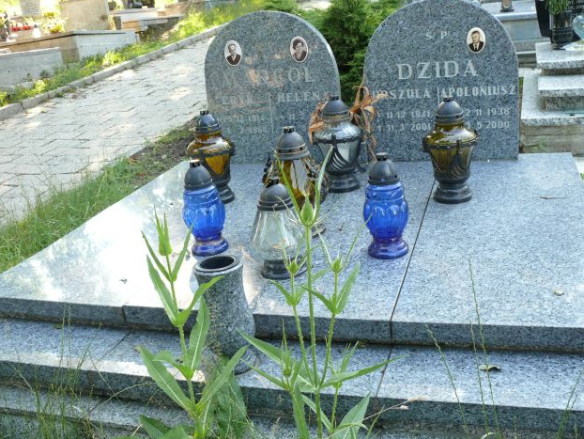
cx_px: 299
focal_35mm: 36
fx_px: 608
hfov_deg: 51.3
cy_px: 218
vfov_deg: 39.7
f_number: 2.8
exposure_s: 1/80
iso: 100
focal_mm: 7.4
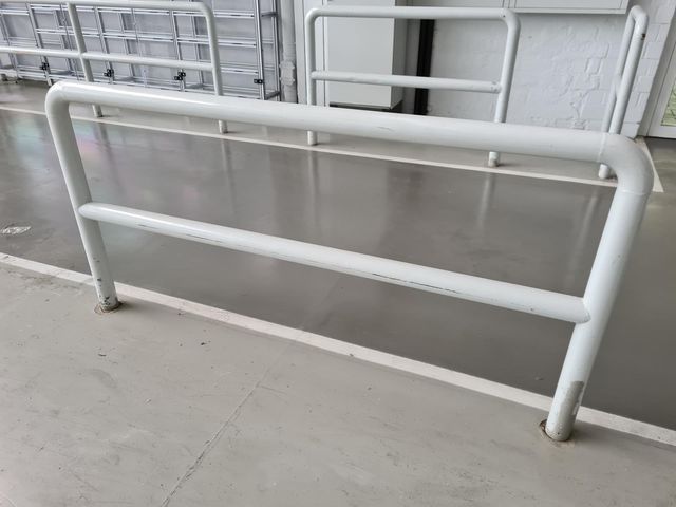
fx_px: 508
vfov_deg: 53.1
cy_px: 254
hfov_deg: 67.3
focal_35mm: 26
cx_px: 338
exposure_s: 1/50
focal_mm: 5.4
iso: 250
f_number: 1.8
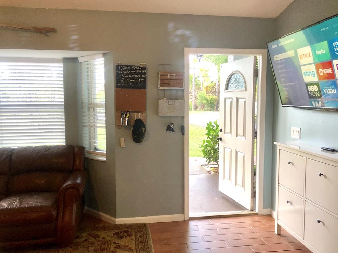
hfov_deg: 61.6
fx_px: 283
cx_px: 172
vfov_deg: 48.2
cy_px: 127
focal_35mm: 29
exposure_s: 1/120
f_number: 1.8
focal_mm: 4
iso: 80
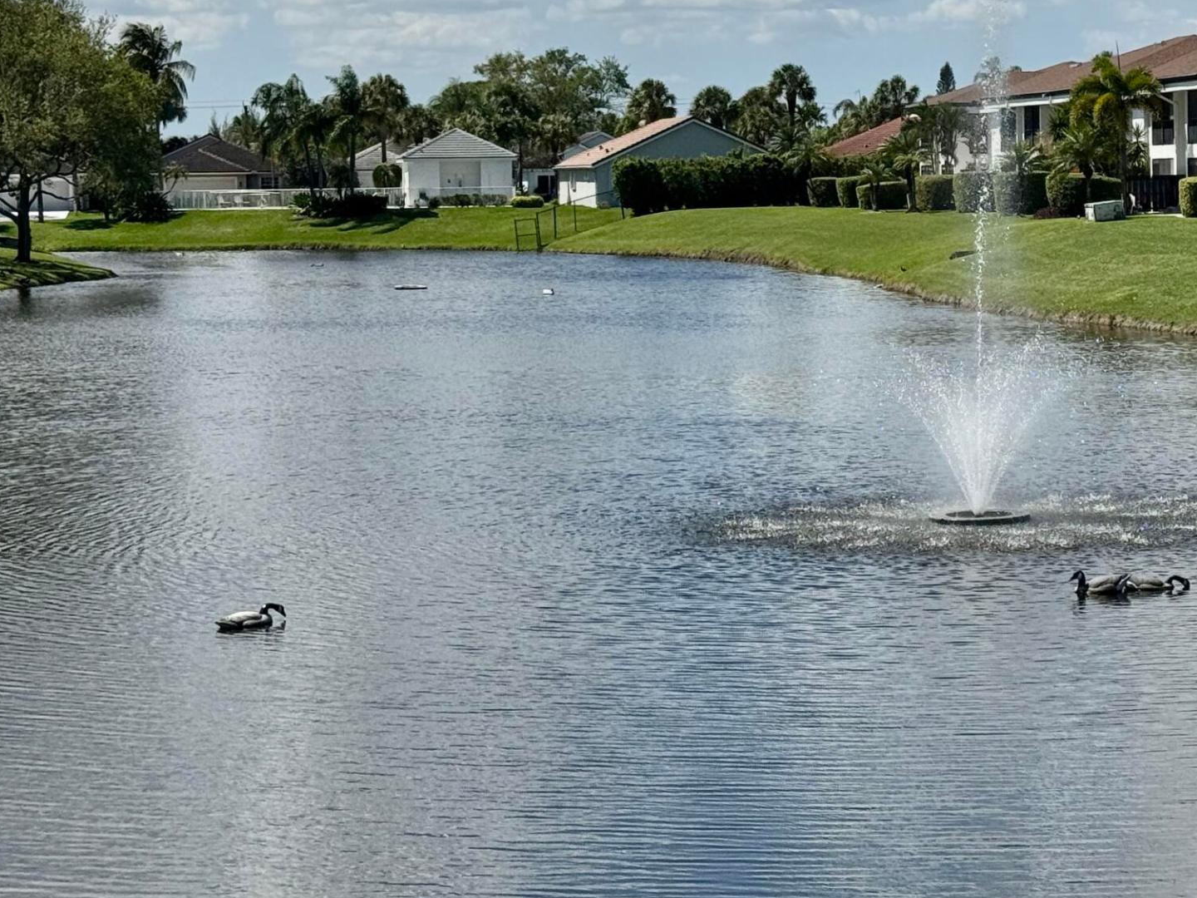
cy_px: 231
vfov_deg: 15.3
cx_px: 922
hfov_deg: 20.3
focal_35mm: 96
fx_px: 3320
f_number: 1.78
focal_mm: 6.76
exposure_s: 1/9009
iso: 64
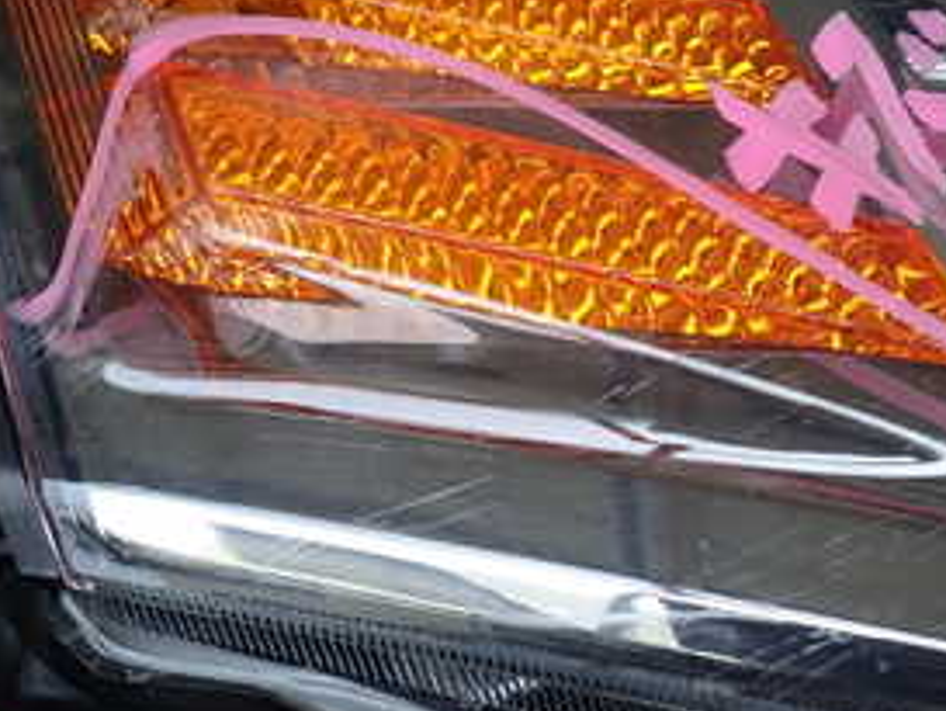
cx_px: 783
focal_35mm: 55
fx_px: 1504
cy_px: 371
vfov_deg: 26.6
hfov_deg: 33.7
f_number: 2.8
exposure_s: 1/80
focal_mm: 4.5
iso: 100
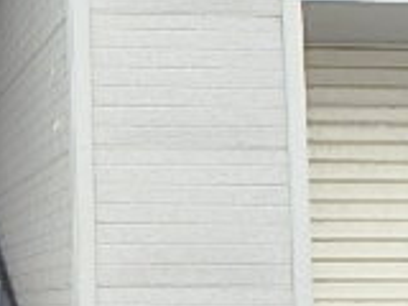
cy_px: 255
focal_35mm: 84
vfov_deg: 17.4
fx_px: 990
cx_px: -176
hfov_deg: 20.5
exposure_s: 1/80
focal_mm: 3.7
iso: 125
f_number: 3.5
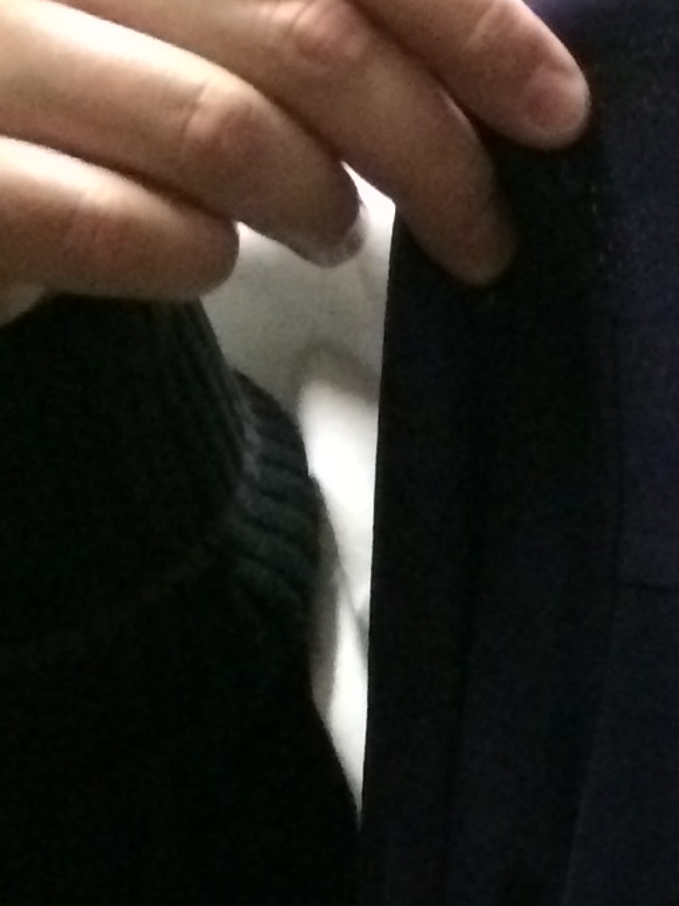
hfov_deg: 9.6
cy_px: 1338
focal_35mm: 140
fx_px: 3662
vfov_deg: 13.3
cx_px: 1497
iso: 500
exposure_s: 1/17
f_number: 2.2
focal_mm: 4.15
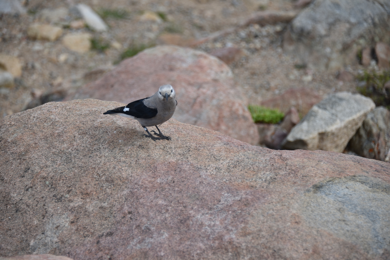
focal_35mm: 150
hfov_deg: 13.7
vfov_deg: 9.2
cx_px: 195
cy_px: 130
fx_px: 1625
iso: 100
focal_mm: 150
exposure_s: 1/320
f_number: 5.6
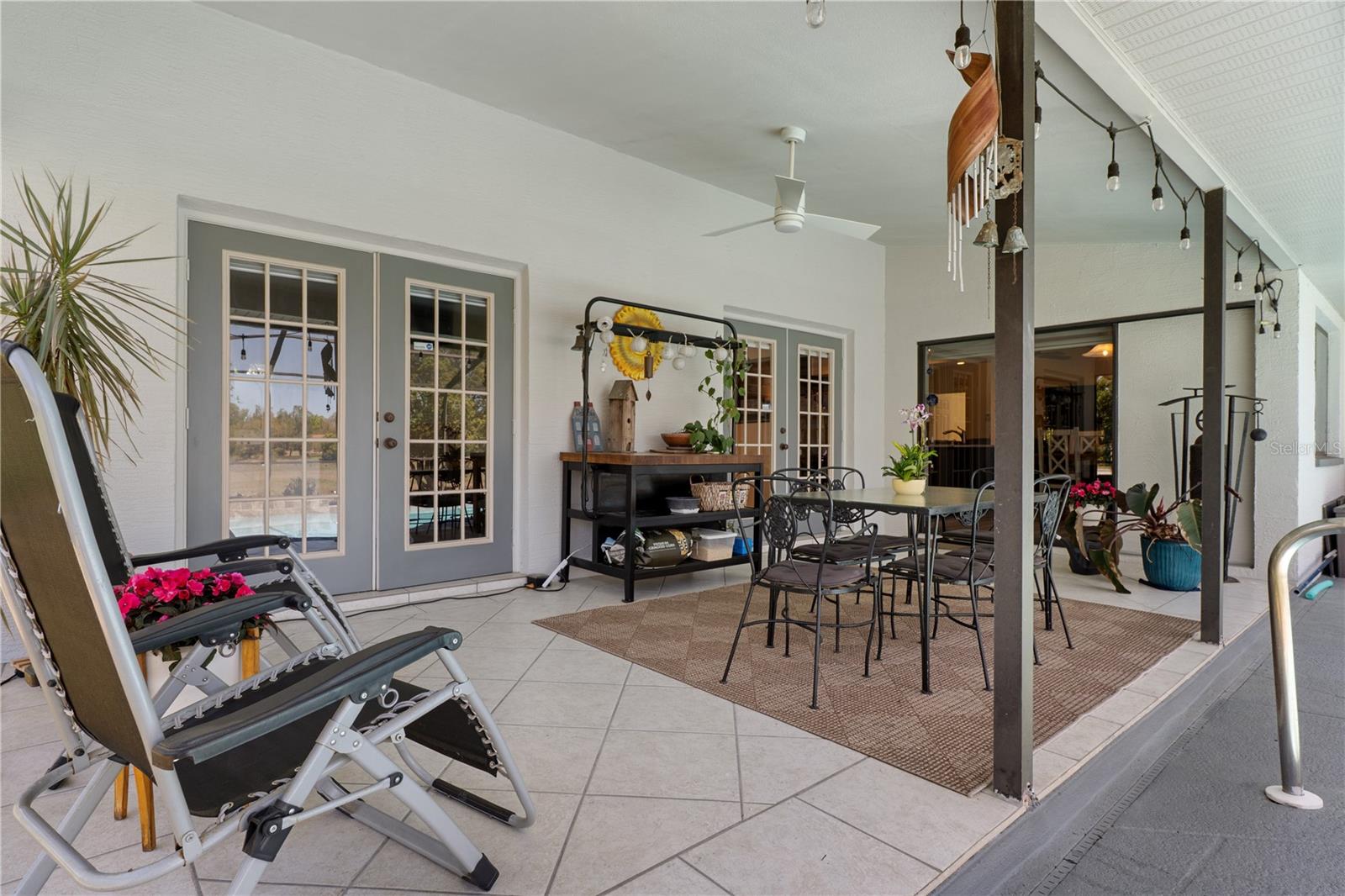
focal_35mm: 18
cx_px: 672
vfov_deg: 67.4
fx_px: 672
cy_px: 448
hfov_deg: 90.0
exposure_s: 1/50
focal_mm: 12
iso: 250
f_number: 8
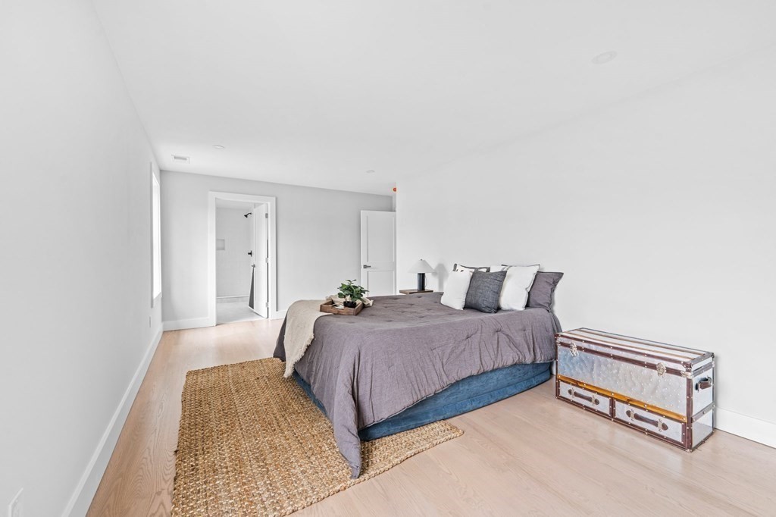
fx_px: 302
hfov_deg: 104.3
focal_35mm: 14
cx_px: 388
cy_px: 258
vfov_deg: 81.2
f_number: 8
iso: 100
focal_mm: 14
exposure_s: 1
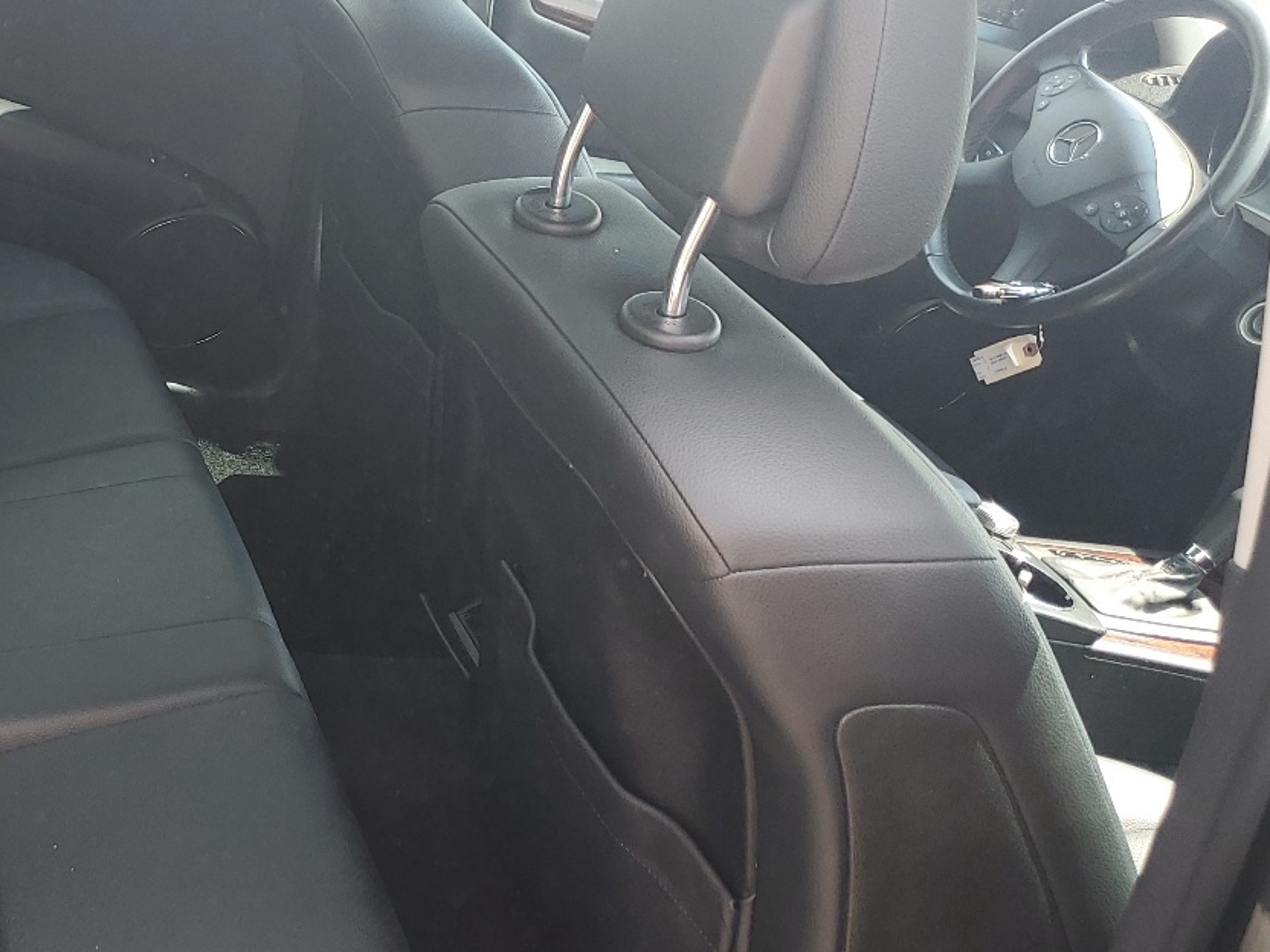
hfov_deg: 36.4
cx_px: 186
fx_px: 1834
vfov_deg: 29.1
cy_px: 467
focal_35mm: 50
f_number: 1.5
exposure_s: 1/213
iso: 50
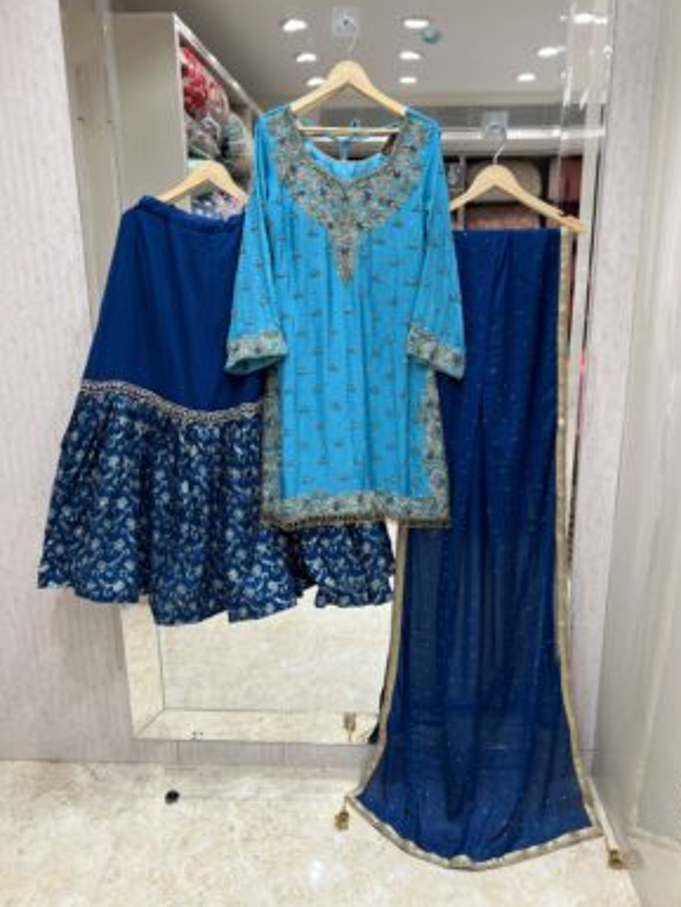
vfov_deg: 65.3
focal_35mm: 27
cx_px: 349
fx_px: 708
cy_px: 441
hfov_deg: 51.4
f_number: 1.5
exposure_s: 1/216
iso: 40
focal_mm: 5.7
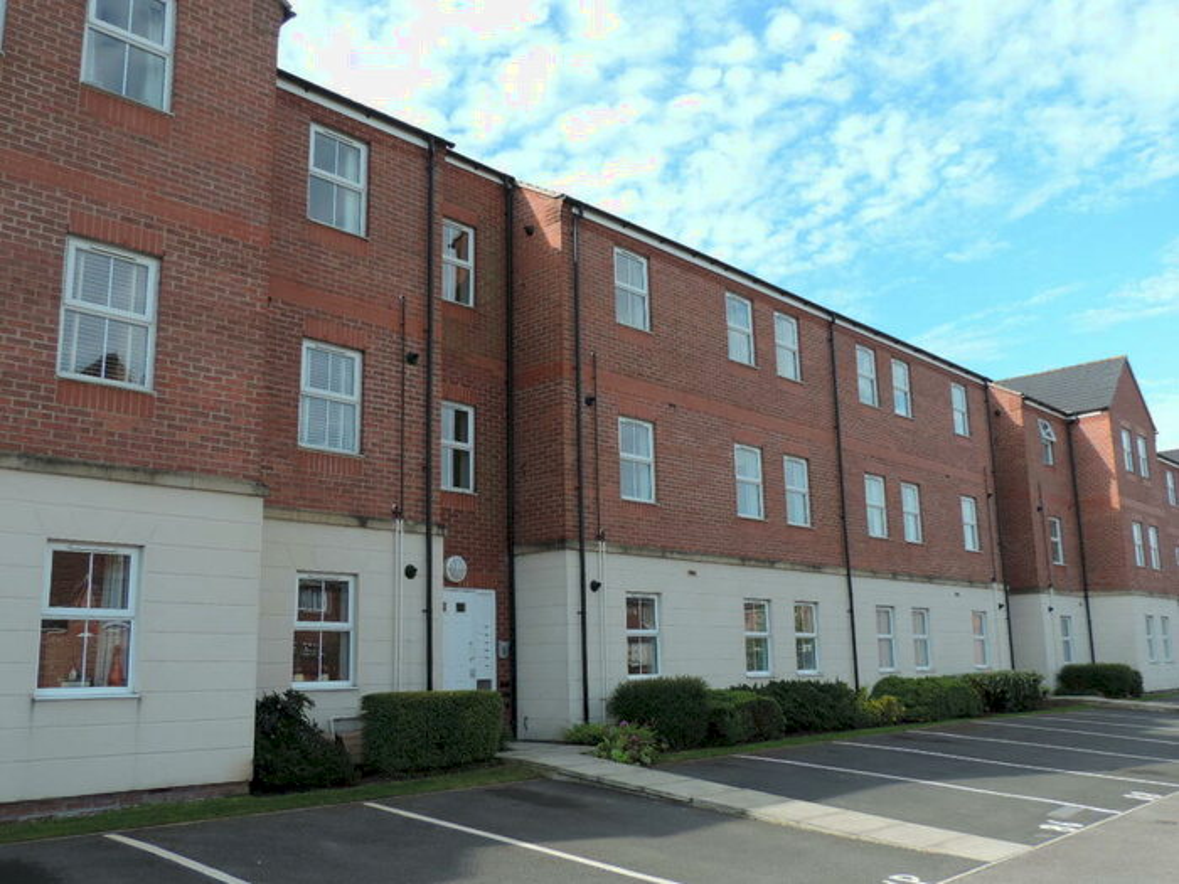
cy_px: 442
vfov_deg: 42.9
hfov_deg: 55.4
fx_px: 1124
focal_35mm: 33
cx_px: 590
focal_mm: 5.8
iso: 80
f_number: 3.2
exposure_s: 1/400
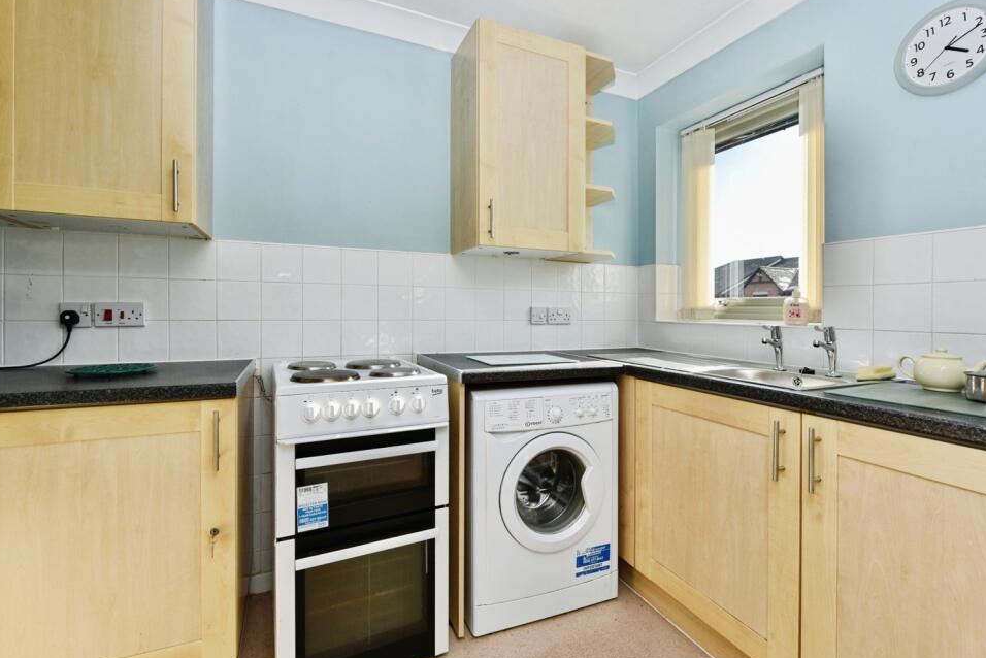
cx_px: 479
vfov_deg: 77.3
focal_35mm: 15
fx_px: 411
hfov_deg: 100.3
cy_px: 339
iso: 400
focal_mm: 14
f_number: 8
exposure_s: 1/250
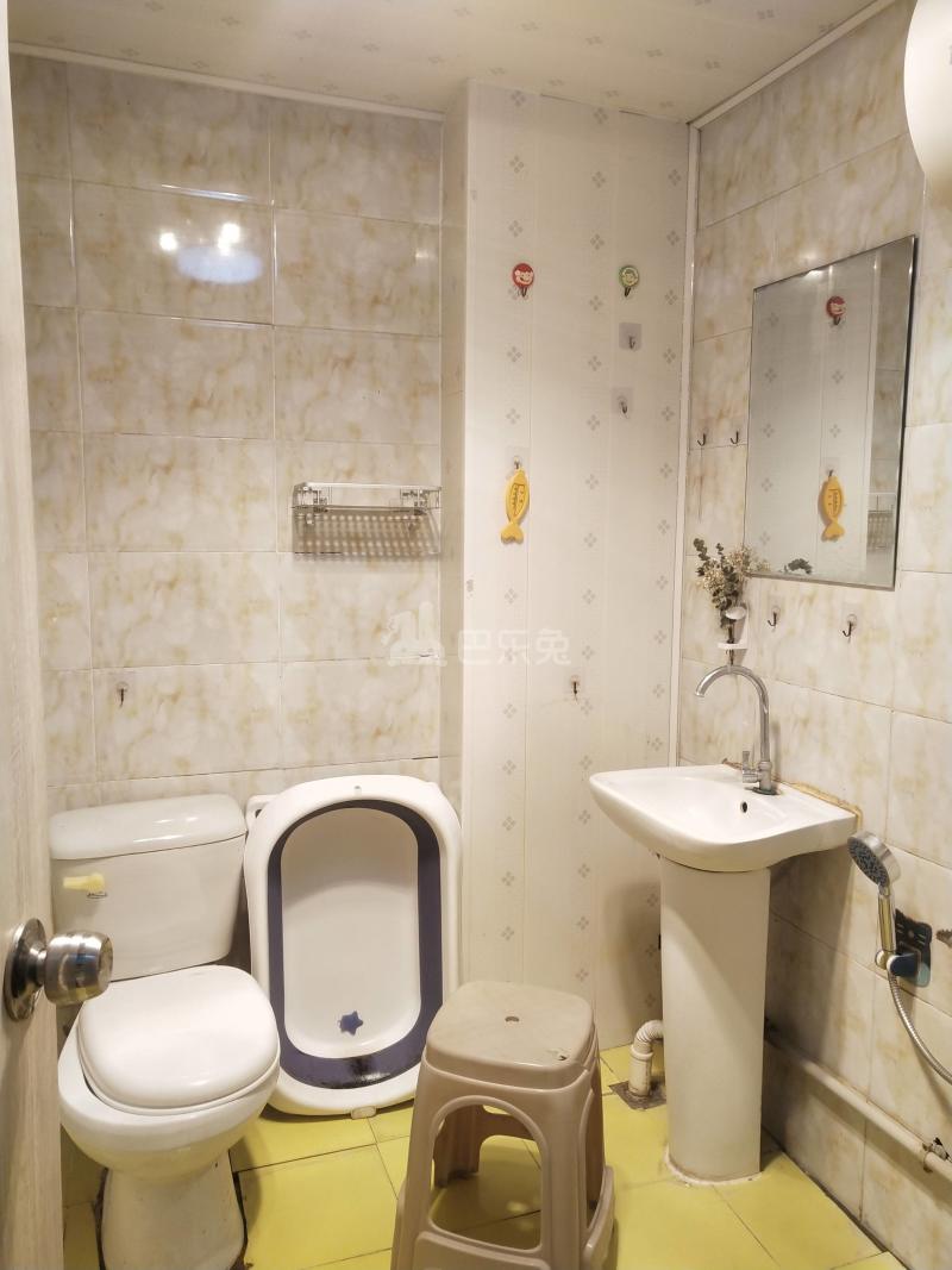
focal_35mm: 30
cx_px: 476
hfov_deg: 46.8
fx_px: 1100
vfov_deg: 60.0
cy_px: 635
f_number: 1.8
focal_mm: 3.95
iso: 121
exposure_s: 1/100
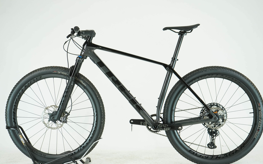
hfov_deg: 35.1
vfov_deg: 22.4
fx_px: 416
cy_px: 88
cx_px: 133
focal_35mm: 58
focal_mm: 56
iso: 1600
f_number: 5.6
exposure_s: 1/200
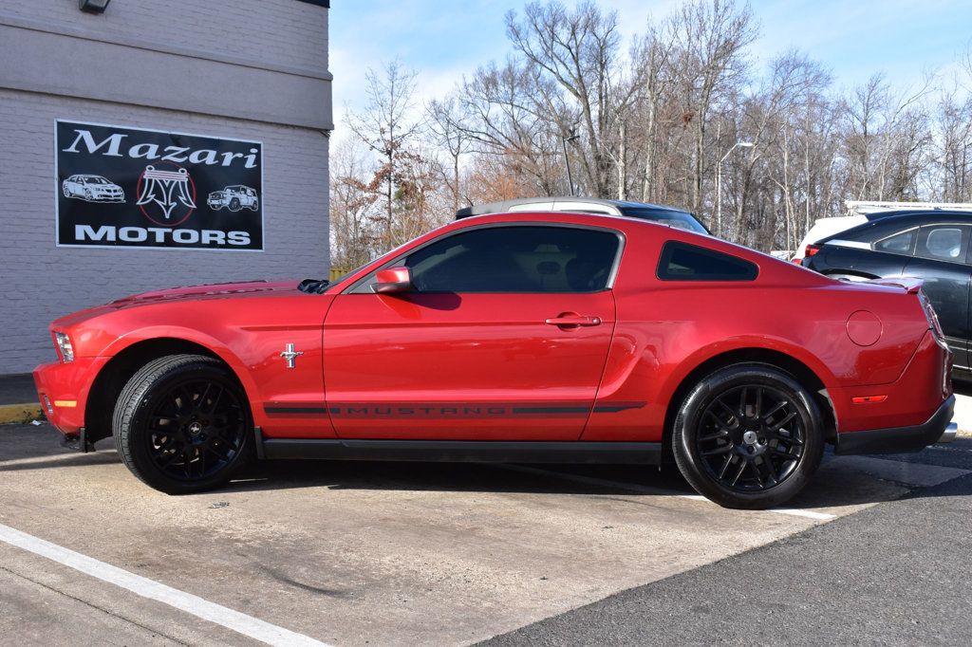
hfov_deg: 47.9
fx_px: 1093
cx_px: 486
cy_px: 324
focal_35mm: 40
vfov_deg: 33.0
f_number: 11
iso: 400
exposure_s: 1/320
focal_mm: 27
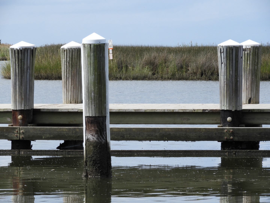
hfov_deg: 6.6
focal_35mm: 300
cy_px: 102
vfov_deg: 5.0
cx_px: 135
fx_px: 2340
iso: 100
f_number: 5.5
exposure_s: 1/500
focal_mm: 53.7
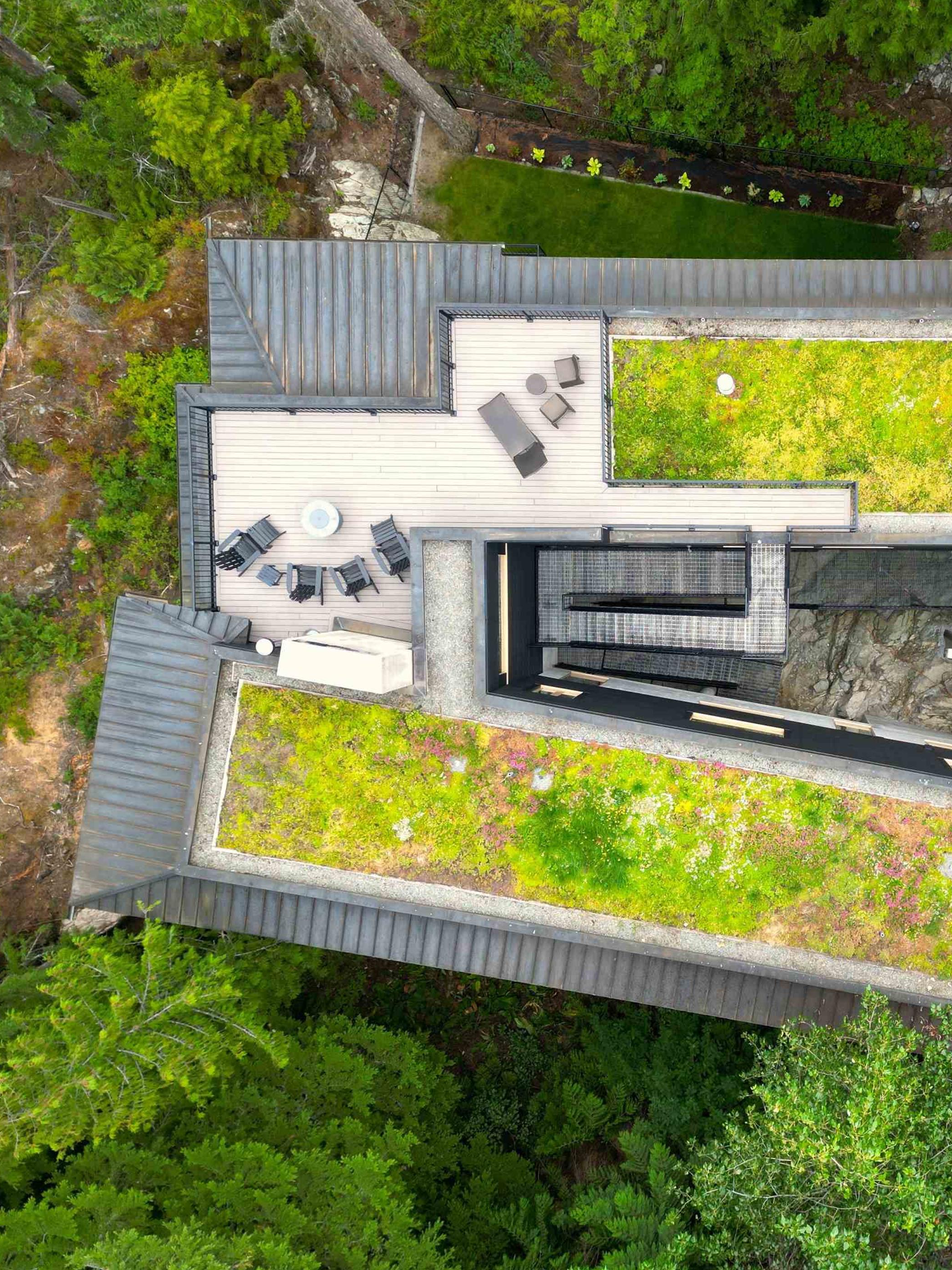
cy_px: 652
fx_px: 1210
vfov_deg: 55.3
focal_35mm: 33
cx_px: 789
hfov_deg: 40.8
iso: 110
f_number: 1.7
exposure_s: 1/400
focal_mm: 6.72
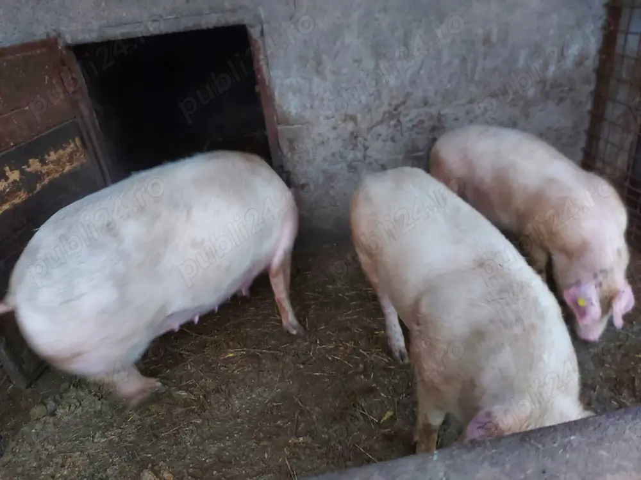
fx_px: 444
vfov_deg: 56.8
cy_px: 240
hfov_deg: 71.6
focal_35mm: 24
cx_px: 320
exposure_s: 1/25
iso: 250
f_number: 1.8
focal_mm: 5.23
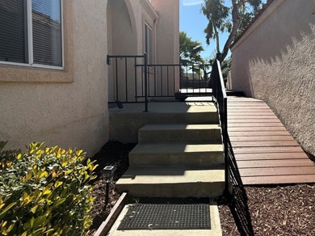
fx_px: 209
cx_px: 207
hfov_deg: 72.0
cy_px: 89
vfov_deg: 58.1
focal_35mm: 23
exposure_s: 1/1848
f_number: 2.2
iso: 50
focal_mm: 2.22
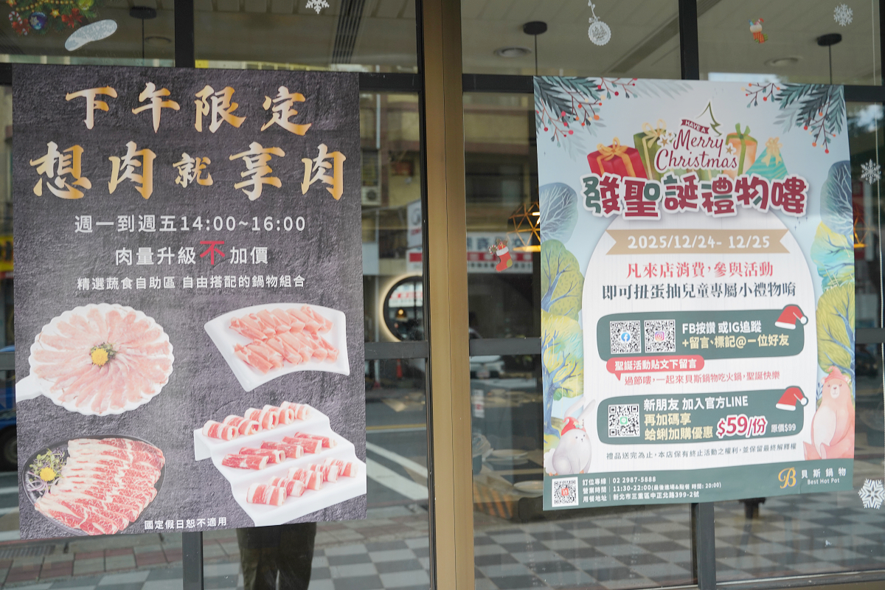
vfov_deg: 37.9
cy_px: 295
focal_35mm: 35
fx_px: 860
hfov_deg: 54.4
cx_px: 442
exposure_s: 1/160
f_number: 4
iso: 500
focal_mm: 35
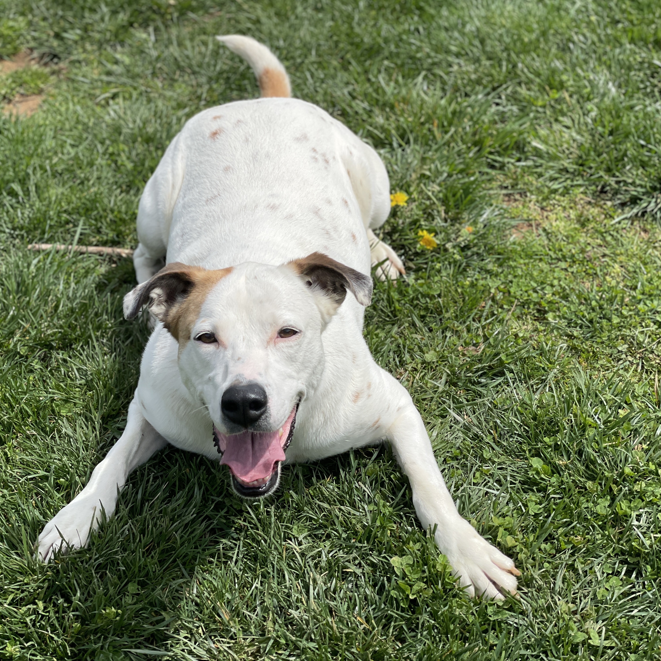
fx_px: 1339
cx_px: 272
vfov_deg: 27.7
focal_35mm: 62
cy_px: 331
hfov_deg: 27.7
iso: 32
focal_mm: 6
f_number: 2
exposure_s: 1/2398
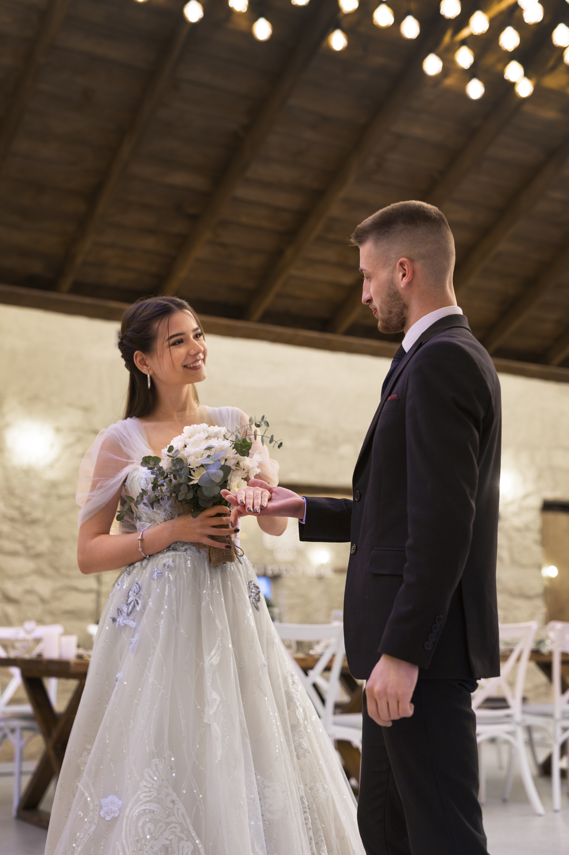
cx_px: 284
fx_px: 1187
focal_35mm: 50
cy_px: 428
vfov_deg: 39.6
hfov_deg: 27.0
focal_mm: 50
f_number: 2.8
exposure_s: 1/50
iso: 400
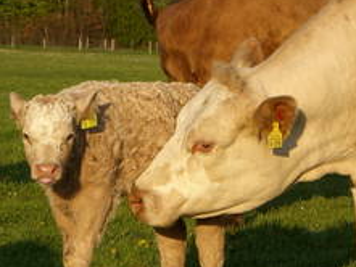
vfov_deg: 7.2
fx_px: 2120
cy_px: 142
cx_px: 192
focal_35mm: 206
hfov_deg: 9.6
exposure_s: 1/250
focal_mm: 18.6
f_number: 5.2
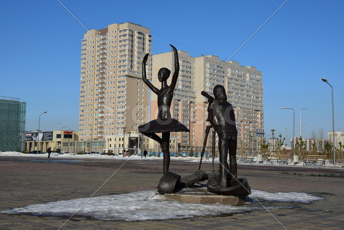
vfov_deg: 28.1
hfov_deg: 41.1
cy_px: 115
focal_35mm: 48
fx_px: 459
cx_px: 172
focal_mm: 32
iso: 100
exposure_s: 1/640
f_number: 8
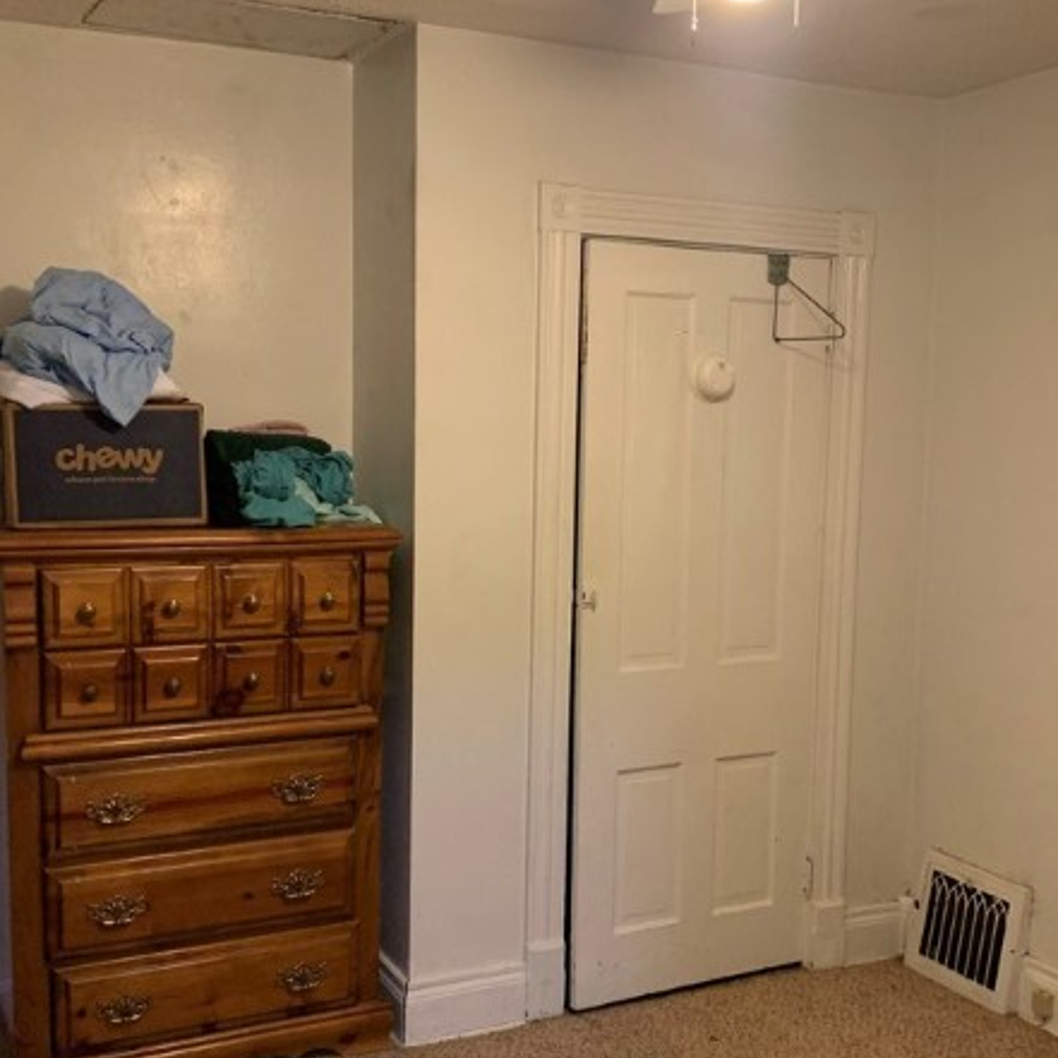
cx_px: 499
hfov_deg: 41.8
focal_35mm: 40
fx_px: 1383
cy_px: 614
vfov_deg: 41.7
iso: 400
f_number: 1.8
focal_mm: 4.25
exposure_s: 1/40
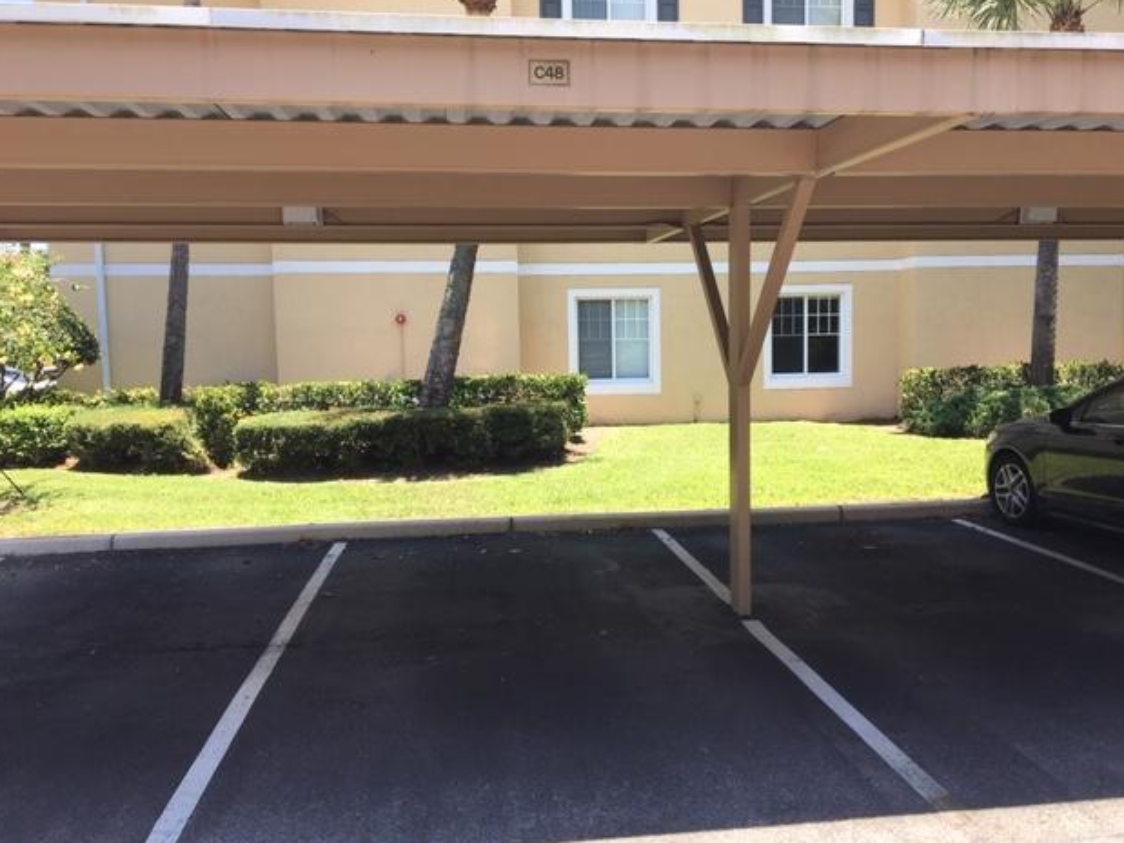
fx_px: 974
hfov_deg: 60.0
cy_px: 425
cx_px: 574
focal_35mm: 30
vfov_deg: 46.8
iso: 25
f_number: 2.2
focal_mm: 4.15
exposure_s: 1/490
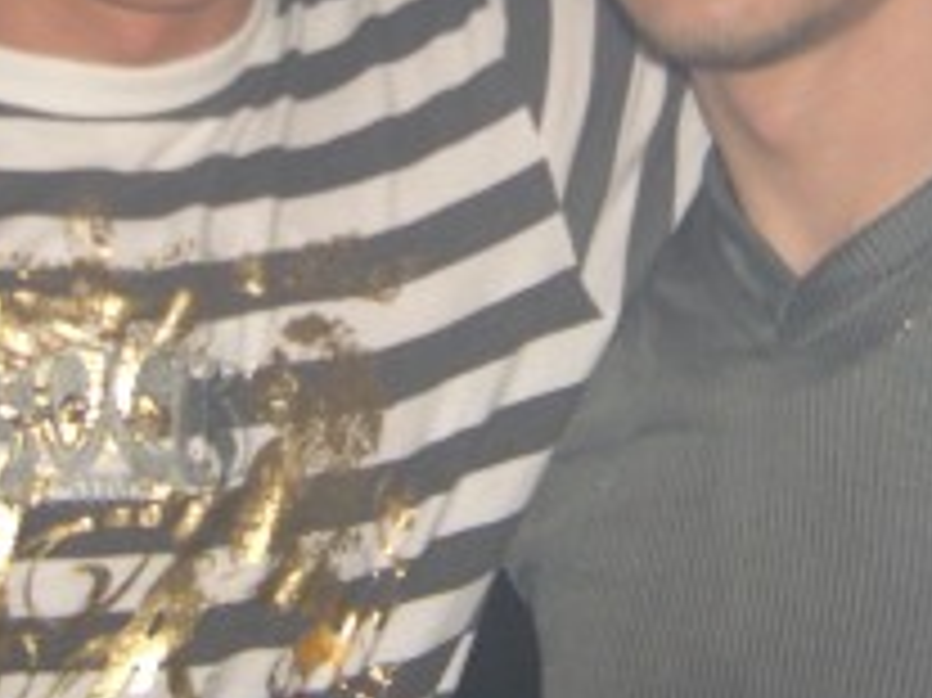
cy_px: 23
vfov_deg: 13.3
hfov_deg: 17.9
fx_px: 2960
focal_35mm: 110
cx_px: 428
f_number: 2.8
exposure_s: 1/60
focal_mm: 7.9
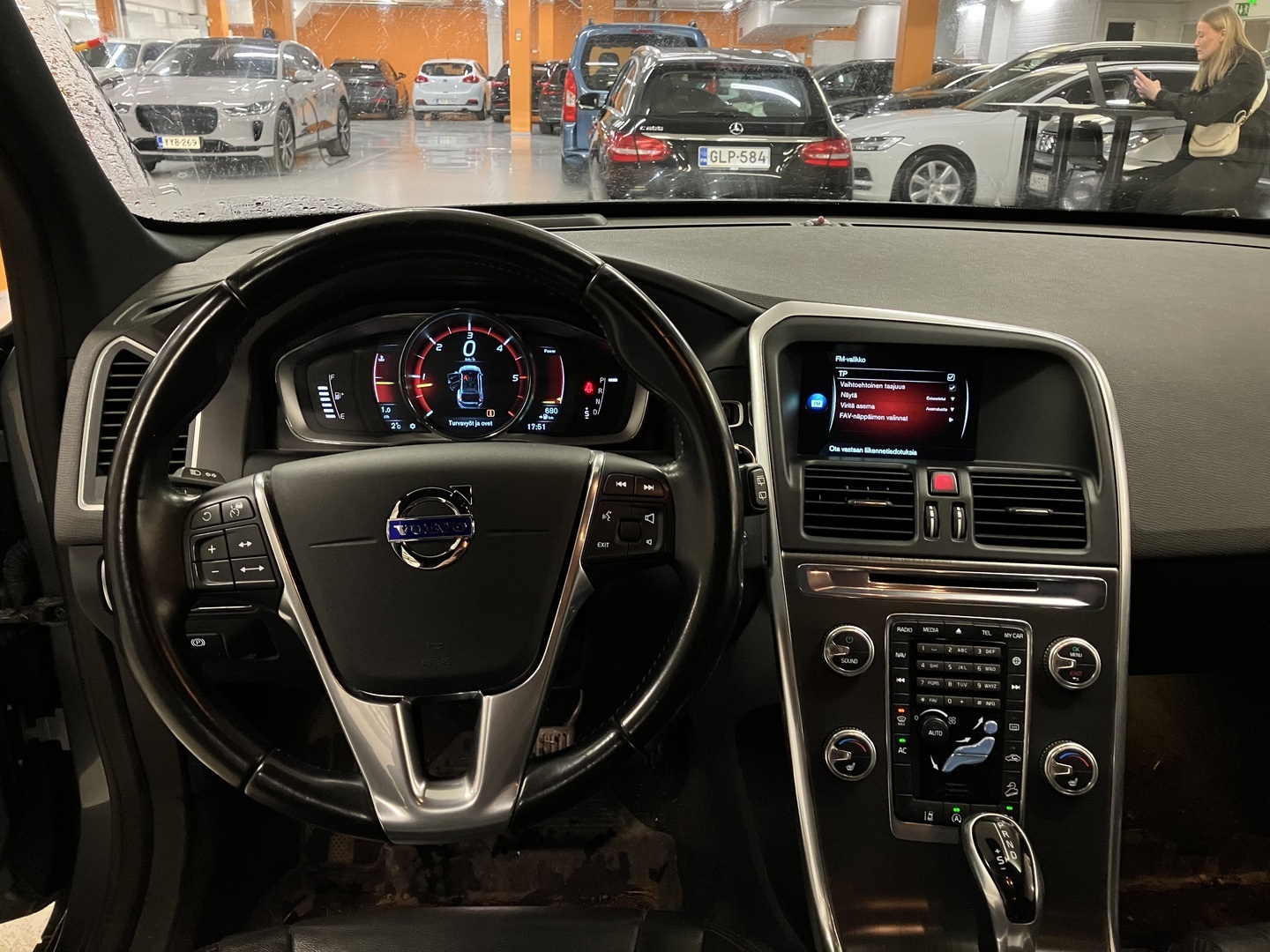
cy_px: 476
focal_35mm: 28
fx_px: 1027
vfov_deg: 49.7
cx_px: 635
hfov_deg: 63.4
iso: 160
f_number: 1.8
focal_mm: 3.99
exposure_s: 1/50
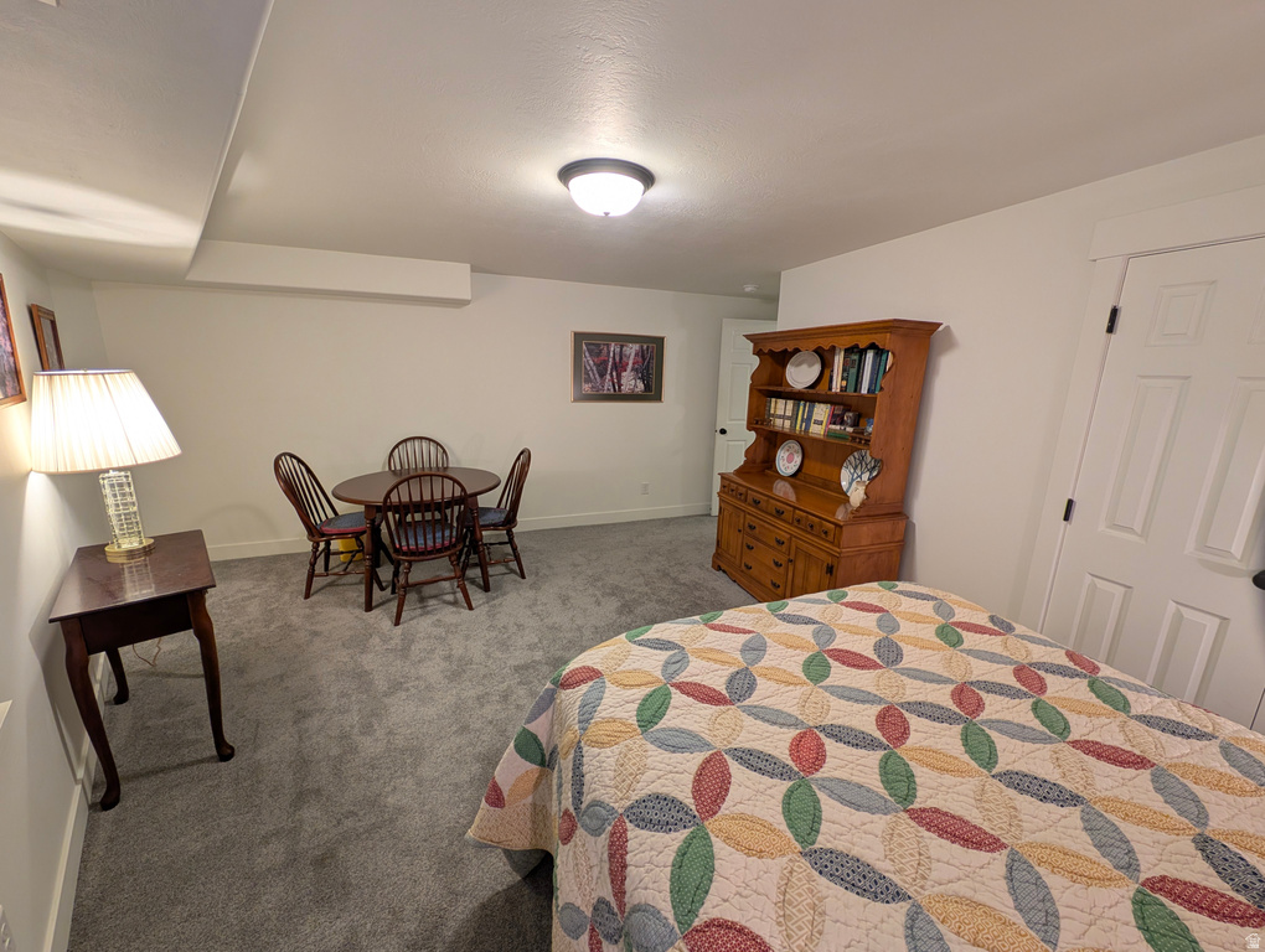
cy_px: 476
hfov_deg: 110.5
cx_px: 632
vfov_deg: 94.6
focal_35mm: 12
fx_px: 439
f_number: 1.95
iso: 96
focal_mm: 2.23
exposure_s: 1/24
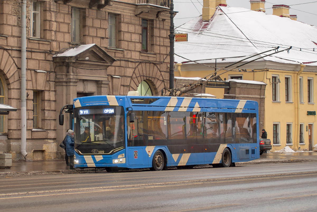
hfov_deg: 25.4
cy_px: 106
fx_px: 704
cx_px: 158
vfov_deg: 17.1
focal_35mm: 80
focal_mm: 80
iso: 200
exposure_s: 1/125
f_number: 2.8
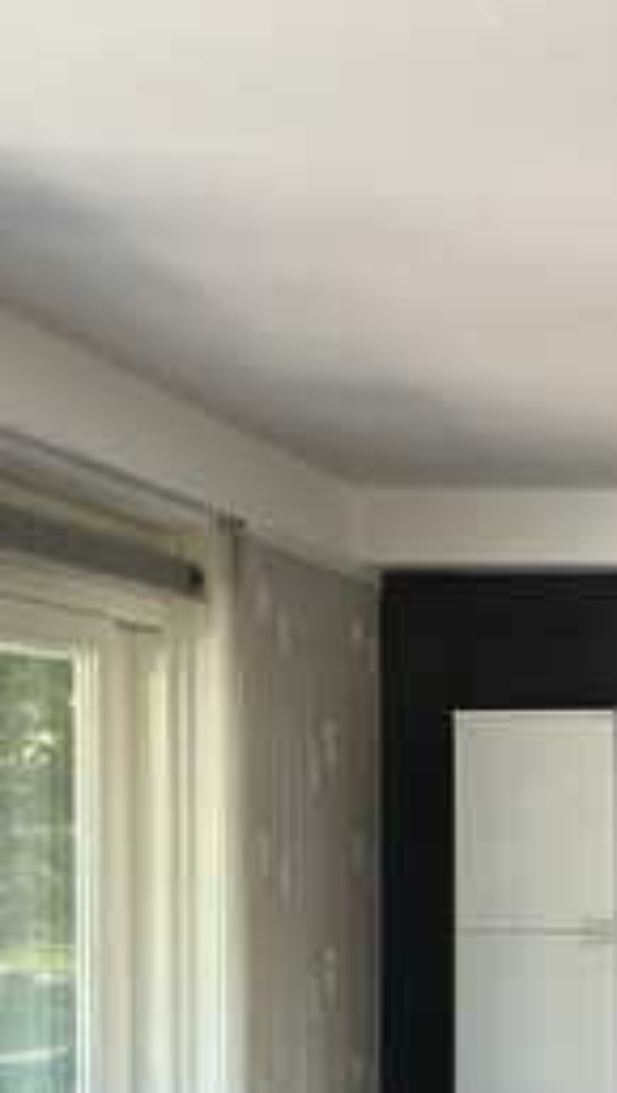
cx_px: 953
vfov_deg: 31.8
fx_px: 1886
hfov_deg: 16.7
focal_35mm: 65
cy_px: 808
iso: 200
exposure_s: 1/121
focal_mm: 6.86
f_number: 1.78
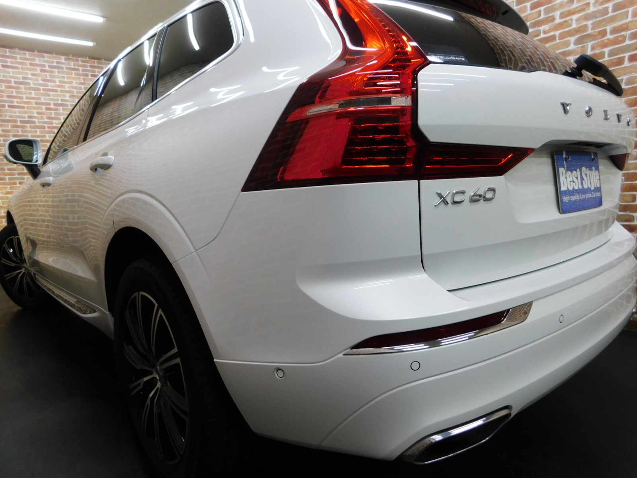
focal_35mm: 23
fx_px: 423
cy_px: 239
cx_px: 318
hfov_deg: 73.9
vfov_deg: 58.9
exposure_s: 1/30
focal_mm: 4
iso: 160
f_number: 3
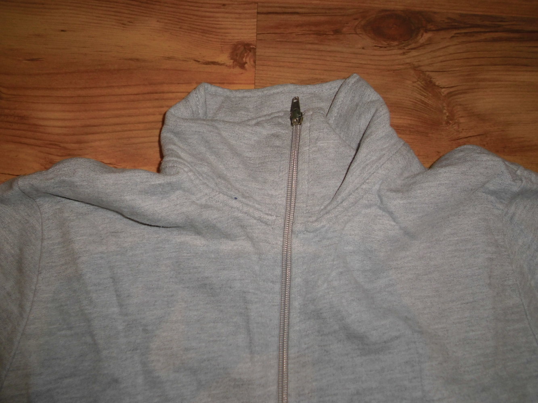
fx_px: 404
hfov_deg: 67.3
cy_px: 202
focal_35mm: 26
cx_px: 269
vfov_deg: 53.1
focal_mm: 4.6
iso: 100
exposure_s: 1/60
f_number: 3.2
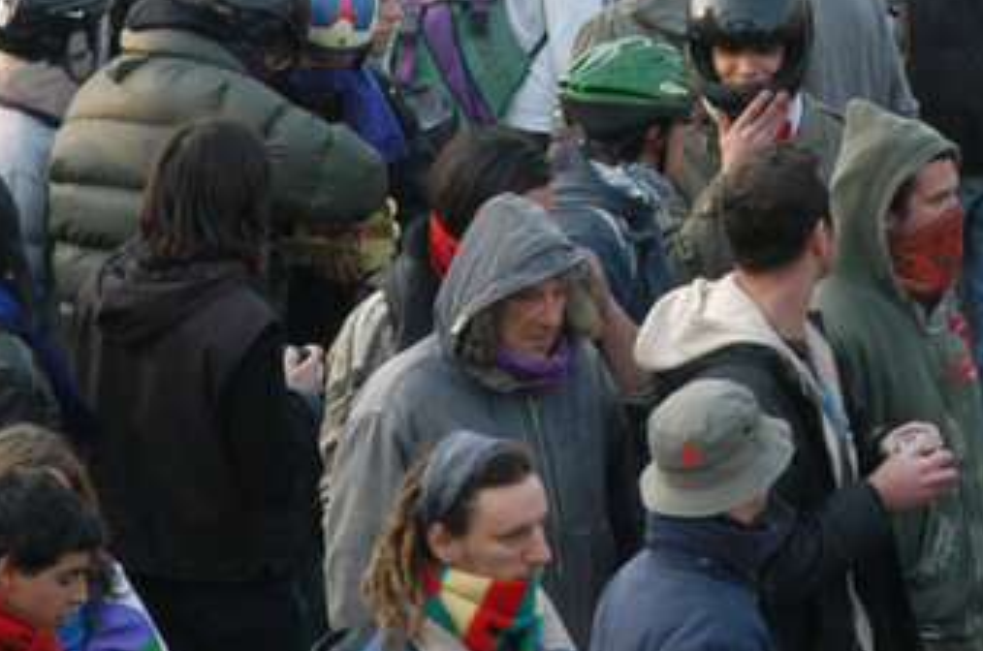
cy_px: -279
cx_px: 676
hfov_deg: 5.4
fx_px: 10493
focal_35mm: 385
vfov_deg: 3.5
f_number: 8
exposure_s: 1/250
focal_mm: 80
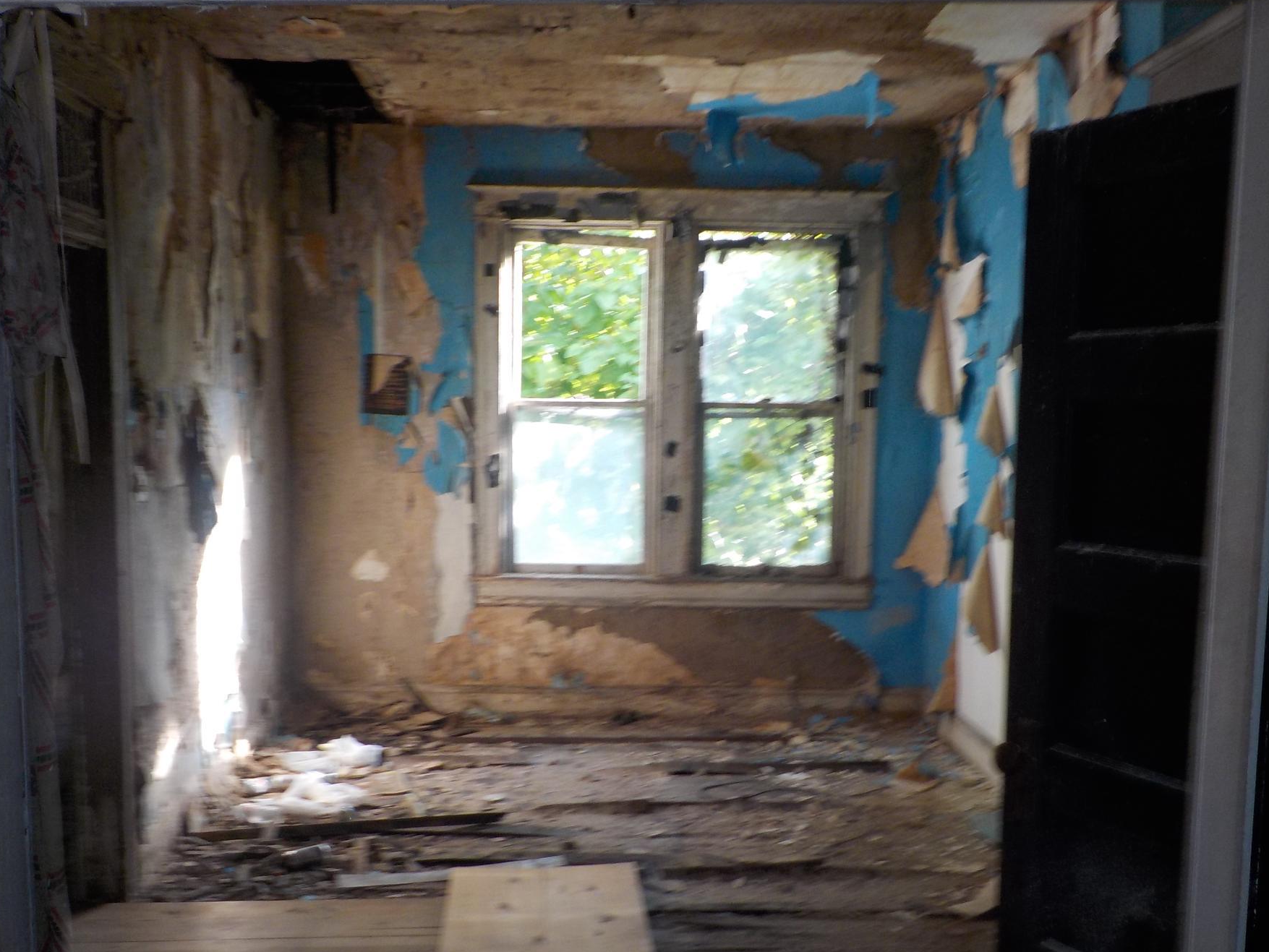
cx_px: 641
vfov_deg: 40.6
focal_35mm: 35
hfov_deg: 52.6
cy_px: 549
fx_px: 1283
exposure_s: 1/30
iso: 125
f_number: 3.3
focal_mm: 4.1
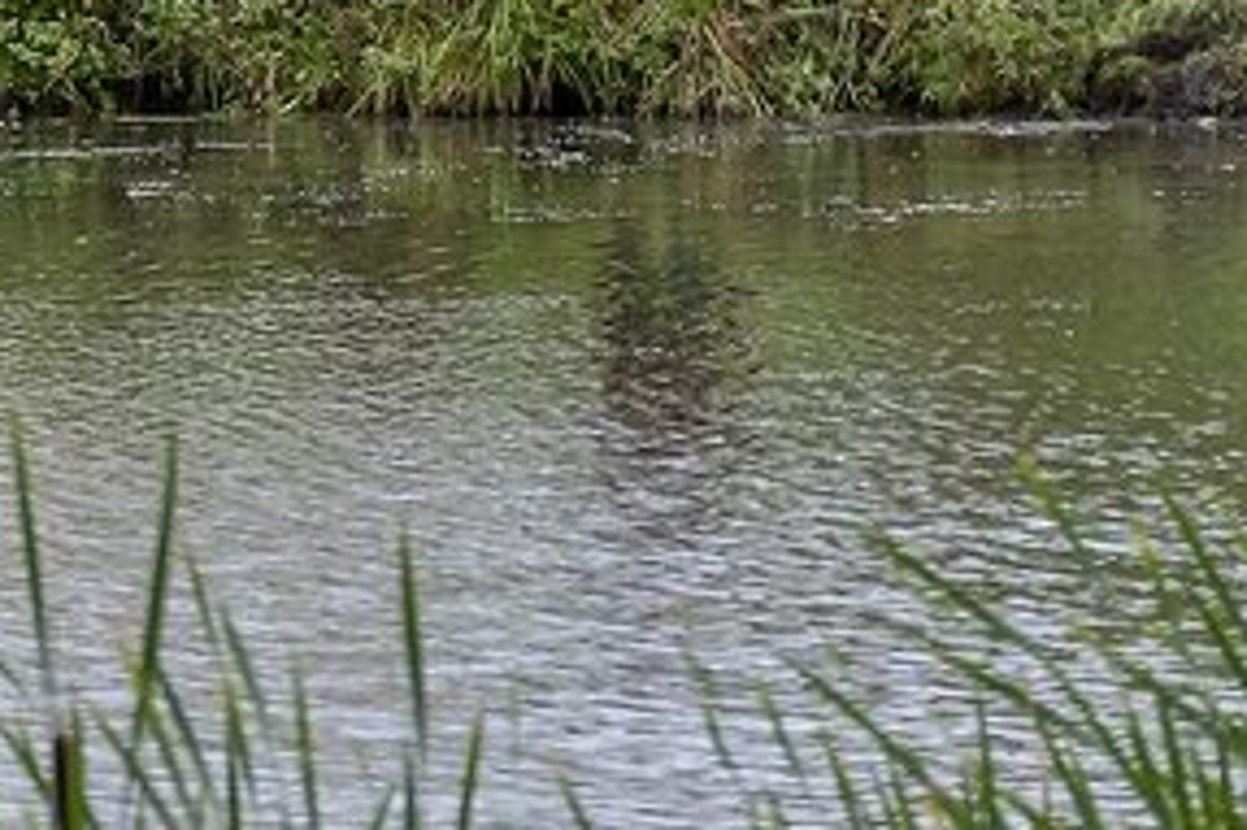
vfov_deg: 2.7
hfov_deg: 4.0
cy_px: -128
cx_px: -795
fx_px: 17655
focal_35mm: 510
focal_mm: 122
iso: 200
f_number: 5.6
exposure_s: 1/250
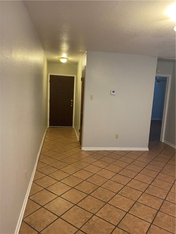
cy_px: 117
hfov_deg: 53.1
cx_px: 88
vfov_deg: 67.3
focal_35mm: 26
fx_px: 176
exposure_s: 1/60
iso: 250
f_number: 1.8
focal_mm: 4.25
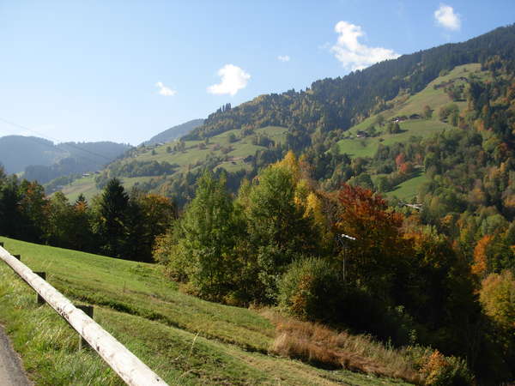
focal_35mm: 38
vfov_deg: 37.7
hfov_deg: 49.0
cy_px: 193
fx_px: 565
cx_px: 258
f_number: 2.9
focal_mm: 6.3
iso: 79
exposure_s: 1/861
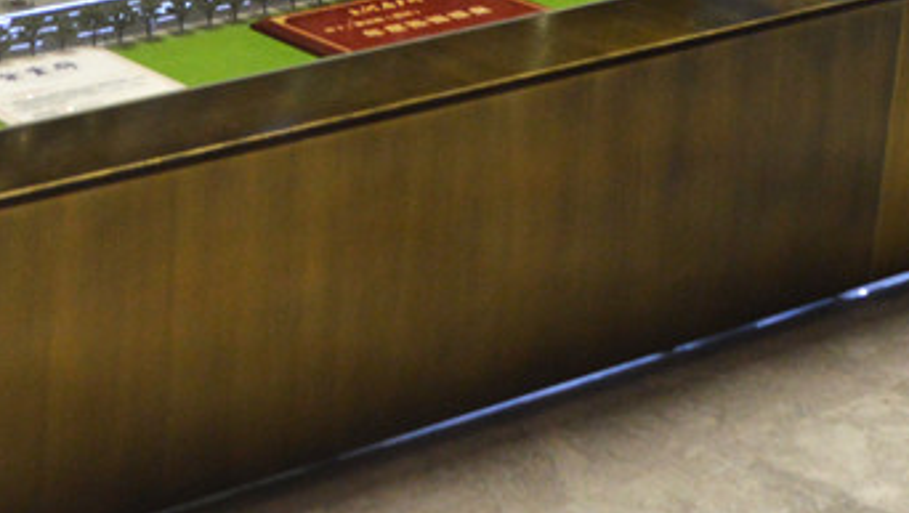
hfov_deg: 21.3
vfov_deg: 11.4
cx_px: 162
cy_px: -395
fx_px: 2388
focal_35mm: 99
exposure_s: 1/60
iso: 800
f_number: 3.5
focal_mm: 18
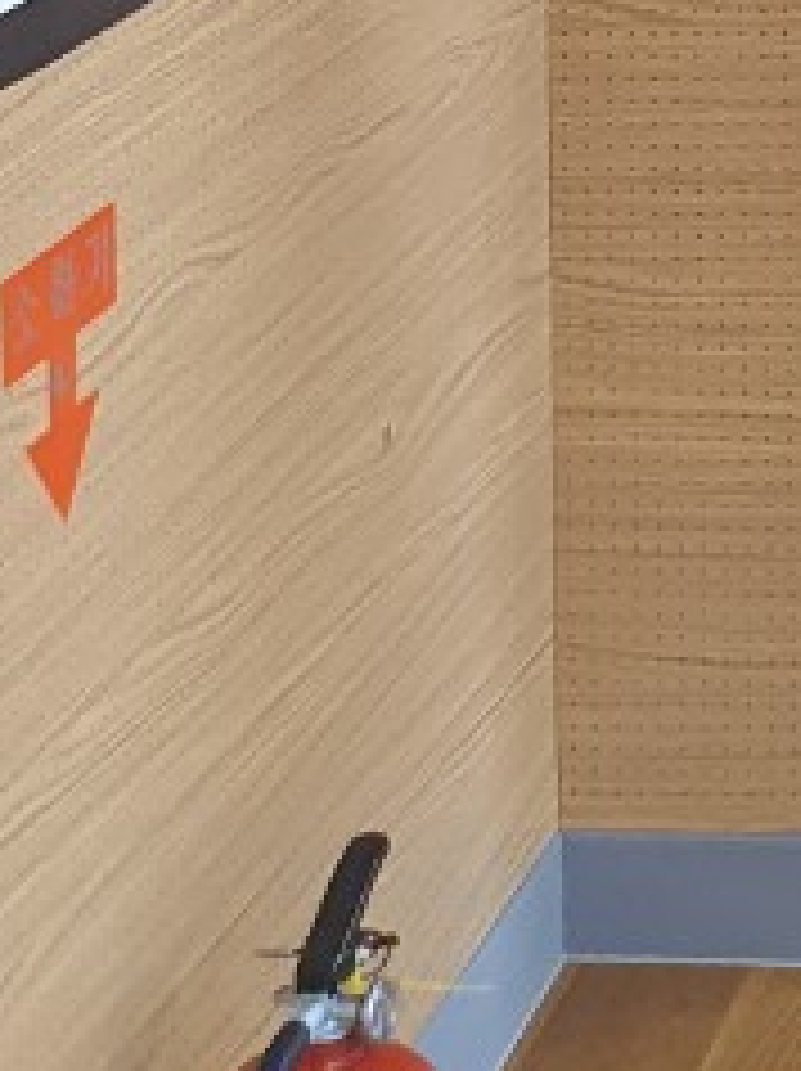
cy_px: -976
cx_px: 1552
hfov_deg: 9.9
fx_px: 4327
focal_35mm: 140
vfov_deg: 12.6
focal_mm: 4.3
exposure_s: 1/40
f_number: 2.4
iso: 250
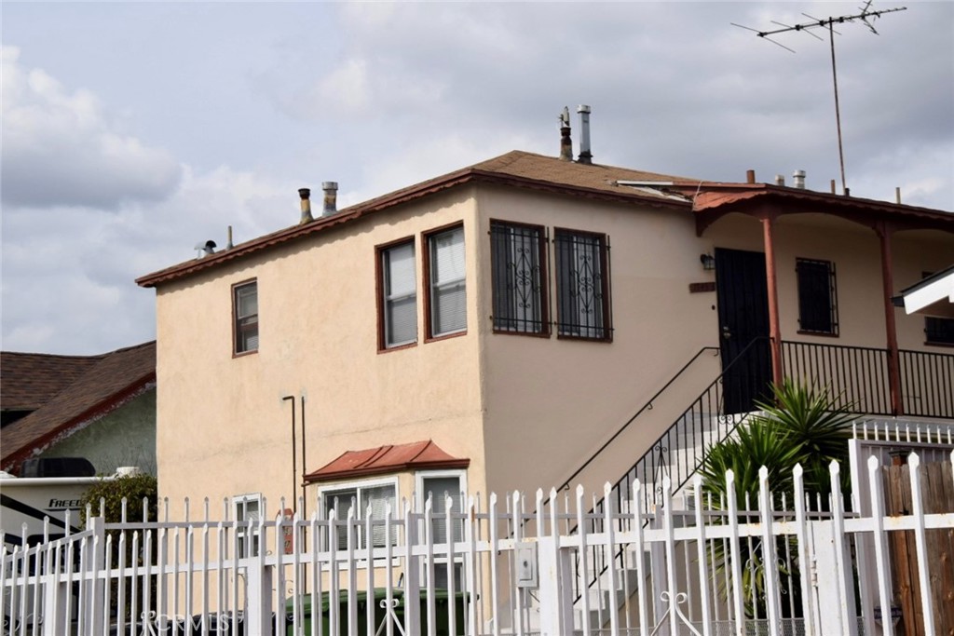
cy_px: 318
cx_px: 477
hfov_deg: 29.9
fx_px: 1789
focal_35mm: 68
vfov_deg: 20.2
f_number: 13
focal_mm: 45
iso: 100
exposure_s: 1/200
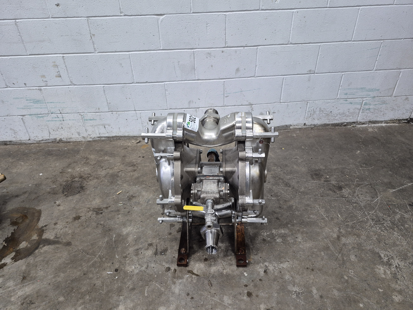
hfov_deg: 73.9
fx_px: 274
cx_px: 206
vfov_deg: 58.9
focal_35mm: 23
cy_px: 155
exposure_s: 1/120
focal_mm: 5.4
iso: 320
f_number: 1.8
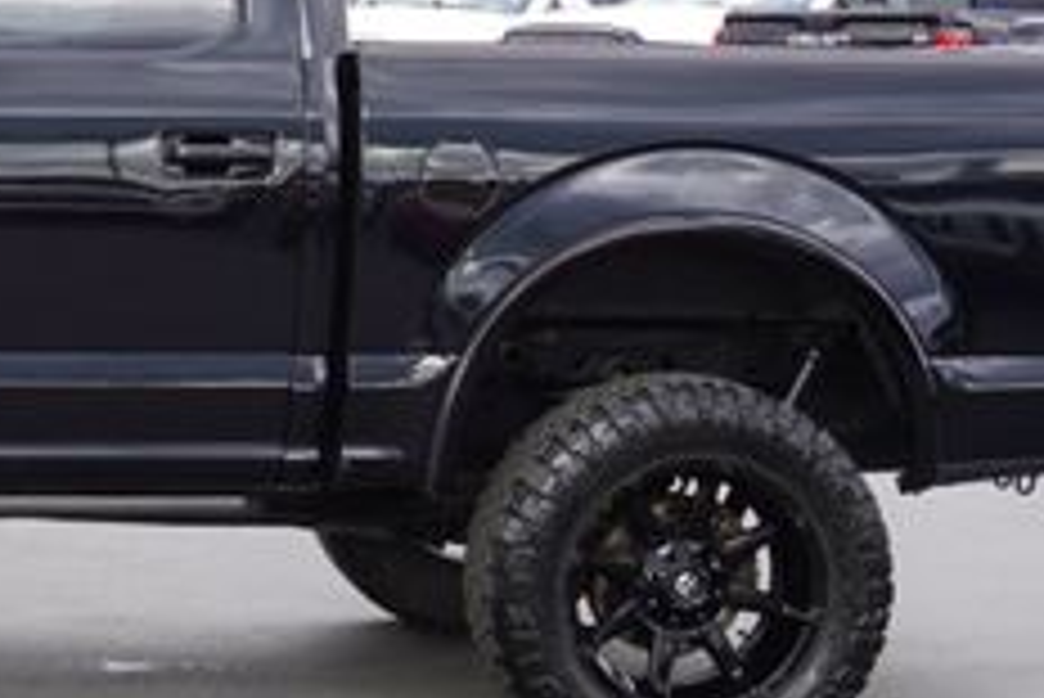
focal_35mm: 124
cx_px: -144
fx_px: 3598
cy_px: 374
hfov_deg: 16.0
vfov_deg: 11.1
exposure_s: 1/80
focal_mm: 30
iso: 100
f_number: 5.6
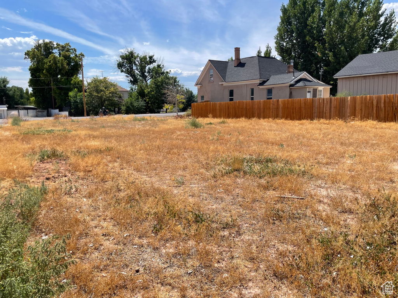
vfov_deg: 53.1
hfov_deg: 67.3
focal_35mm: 26
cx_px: 199
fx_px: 299
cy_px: 149
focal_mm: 4.2
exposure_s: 1/3861
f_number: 1.6
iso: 32
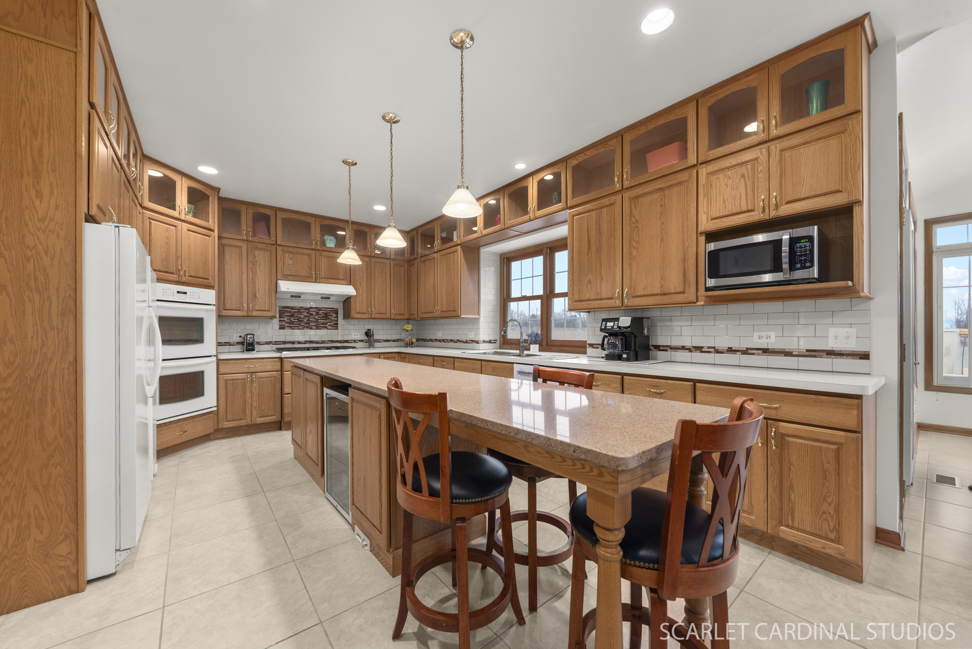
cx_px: 486
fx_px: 351
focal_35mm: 13
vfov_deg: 85.5
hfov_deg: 108.3
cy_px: 324
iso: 400
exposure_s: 1/3
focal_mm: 13
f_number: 7.1
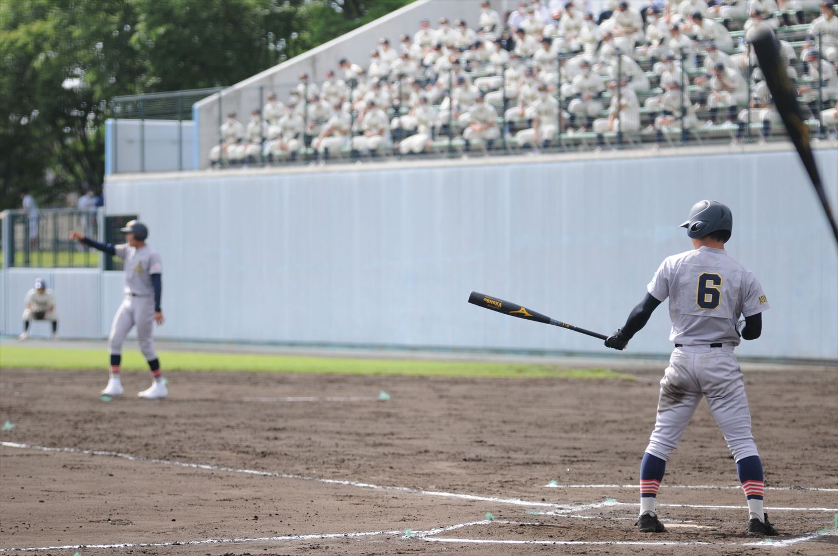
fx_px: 4254
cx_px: 419
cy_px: 278
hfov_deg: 11.3
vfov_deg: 7.5
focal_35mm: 183
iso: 500
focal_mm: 122
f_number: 2.8
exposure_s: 1/4000
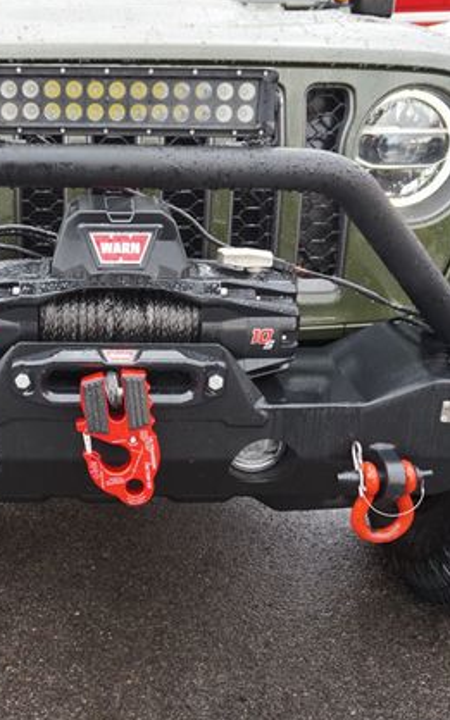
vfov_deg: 49.5
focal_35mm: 40
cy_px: 362
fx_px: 781
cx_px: 84
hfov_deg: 31.2
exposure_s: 1/60
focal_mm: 17
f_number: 4
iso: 200
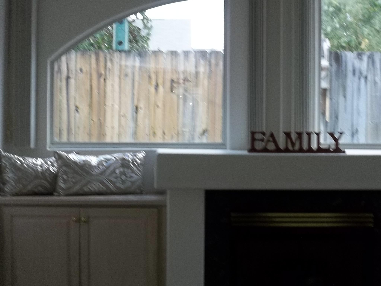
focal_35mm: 135
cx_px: 190
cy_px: 143
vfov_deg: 11.0
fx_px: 1486
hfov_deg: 14.6
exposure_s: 1/60
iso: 160
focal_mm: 24.5
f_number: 5.9
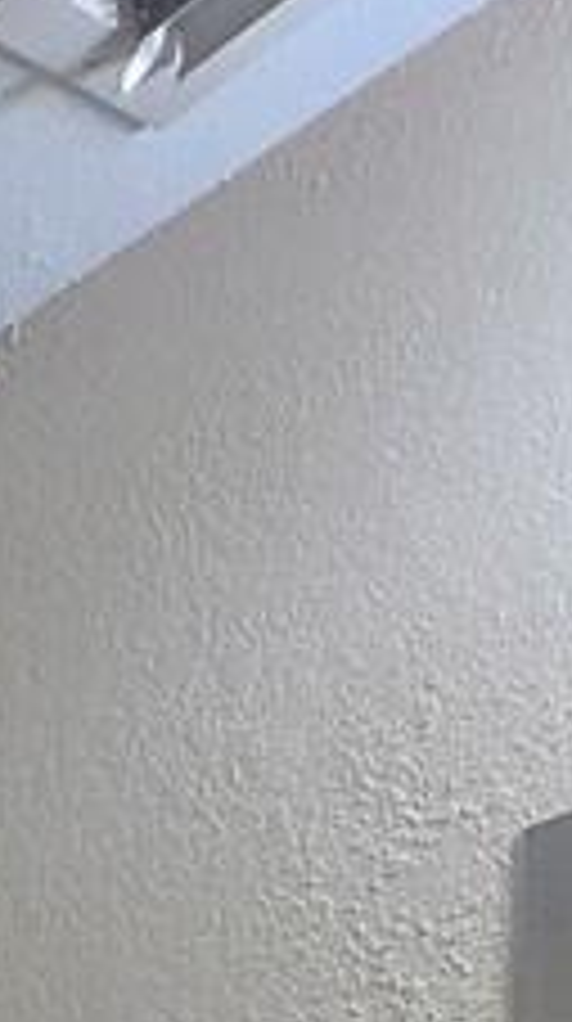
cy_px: 2161
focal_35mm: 75
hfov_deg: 13.2
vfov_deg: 17.5
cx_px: -667
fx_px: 2031
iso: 400
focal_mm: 1.7
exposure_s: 1/60
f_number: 2.2
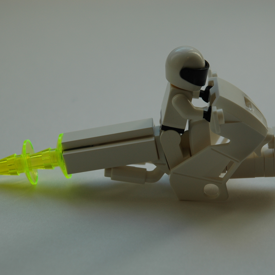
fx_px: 1213
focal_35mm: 135
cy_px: 138
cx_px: 155
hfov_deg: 12.9
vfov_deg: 12.9
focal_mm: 70
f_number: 7.1
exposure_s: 1/200
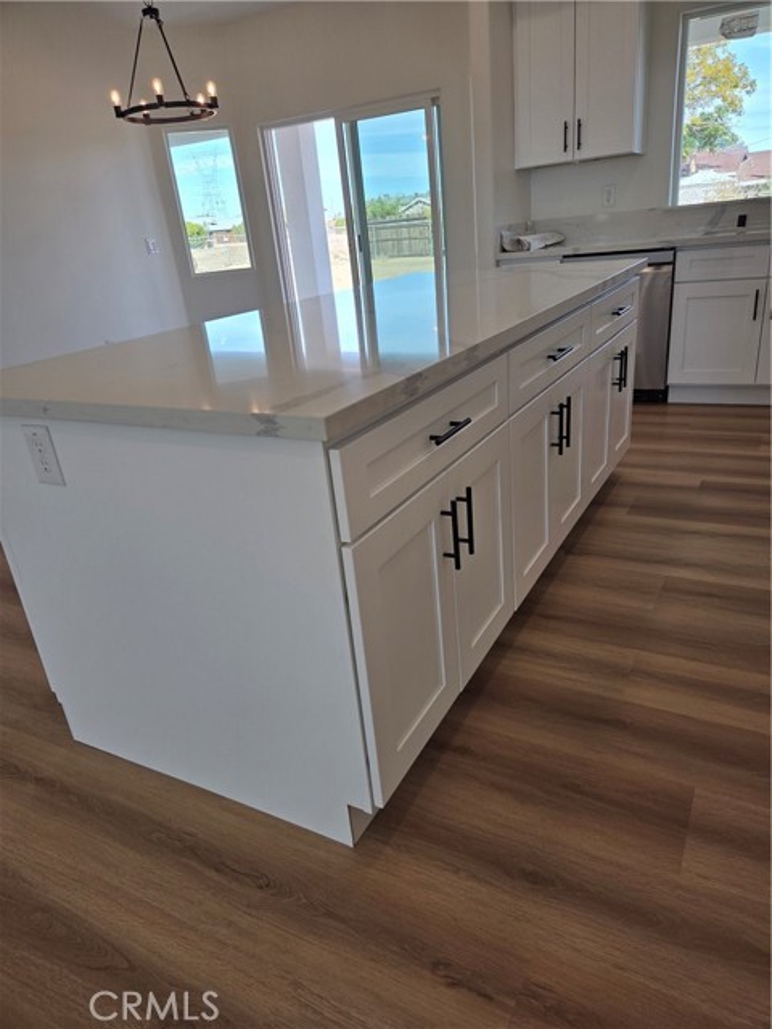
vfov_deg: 73.9
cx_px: 386
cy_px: 514
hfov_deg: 58.9
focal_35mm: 23
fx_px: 684
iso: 80
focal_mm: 5.4
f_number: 1.8
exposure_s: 1/668
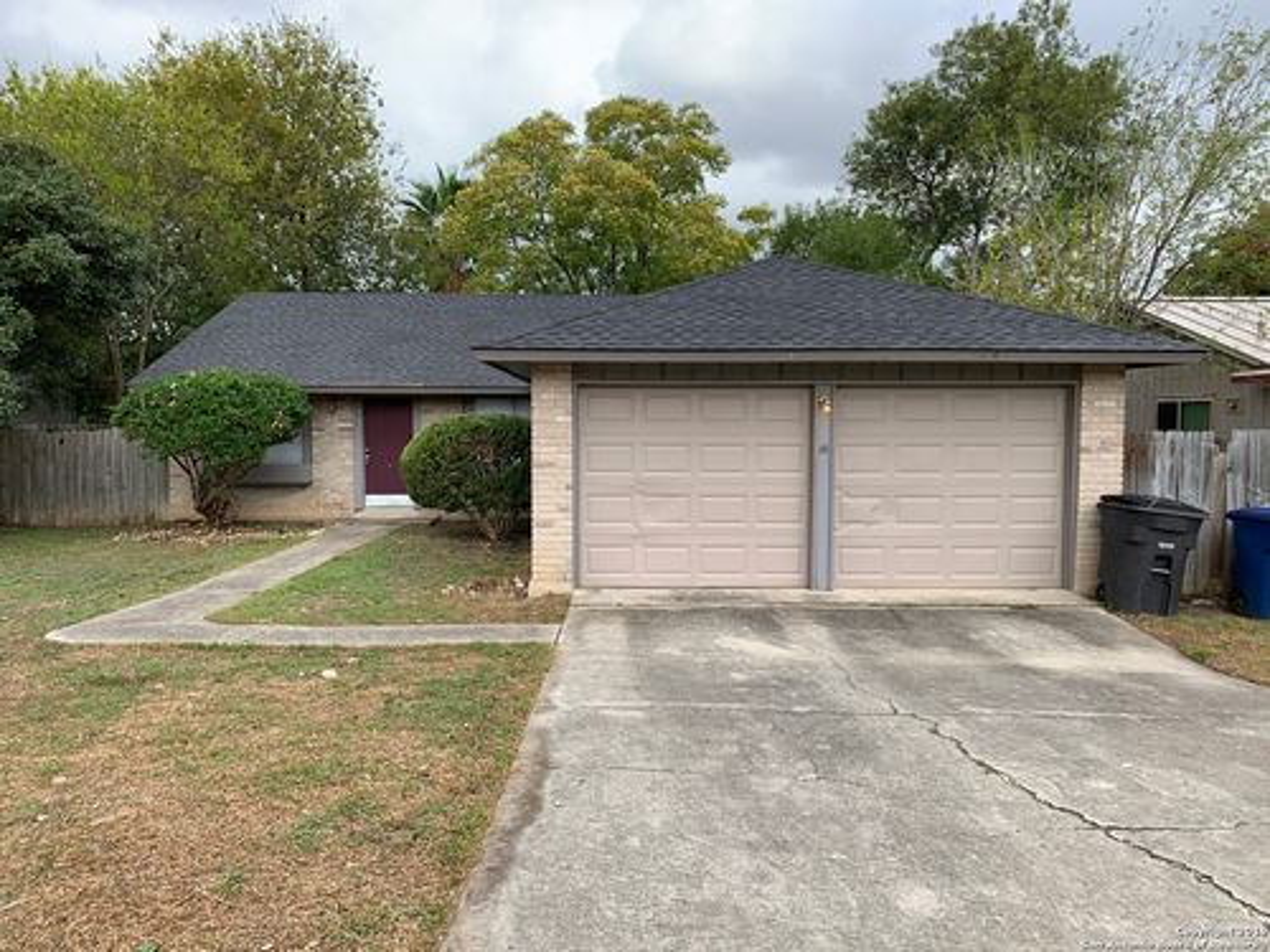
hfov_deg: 67.3
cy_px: 476
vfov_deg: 53.1
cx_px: 635
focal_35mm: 26
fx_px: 954
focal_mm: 4.25
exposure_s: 1/856
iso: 25
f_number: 1.8
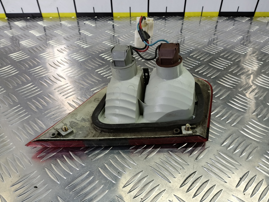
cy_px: 102
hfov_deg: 71.6
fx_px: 187
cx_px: 138
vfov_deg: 56.8
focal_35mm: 24
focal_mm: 4.11
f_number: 1.6
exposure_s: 1/33.3
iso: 110
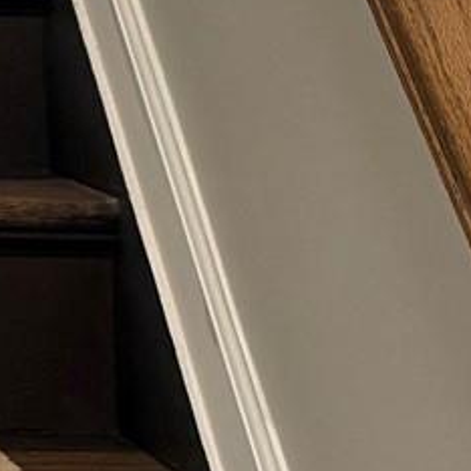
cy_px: -344
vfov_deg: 9.0
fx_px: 2863
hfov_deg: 8.4
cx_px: -747
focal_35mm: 186
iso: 160
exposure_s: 1/60
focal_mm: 6.76
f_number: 1.78
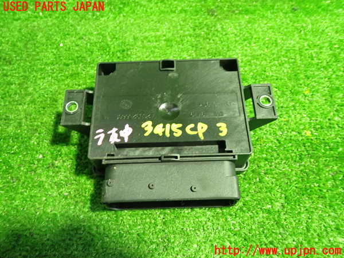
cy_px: 129
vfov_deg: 46.8
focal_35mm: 30
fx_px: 298
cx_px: 172
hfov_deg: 60.0
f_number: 2.3
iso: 640
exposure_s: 1/30
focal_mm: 5.4
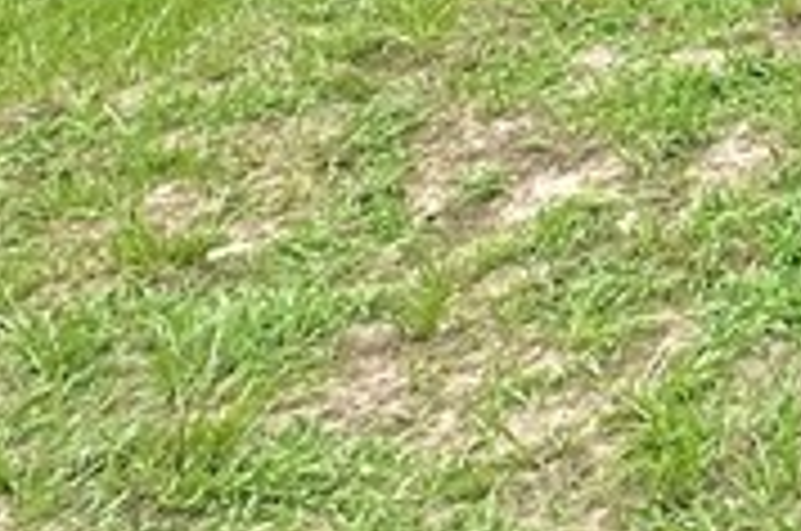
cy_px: -788
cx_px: 1431
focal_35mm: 84
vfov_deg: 12.4
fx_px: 1866
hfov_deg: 18.8
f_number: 2.2
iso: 50
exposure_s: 1/2212
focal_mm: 2.22
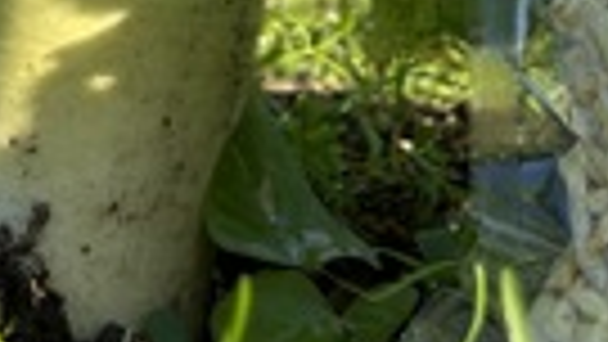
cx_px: 405
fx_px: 1629
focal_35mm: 101
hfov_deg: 21.1
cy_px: -279
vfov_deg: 11.2
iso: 50
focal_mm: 5.7
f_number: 1.5
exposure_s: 1/1724
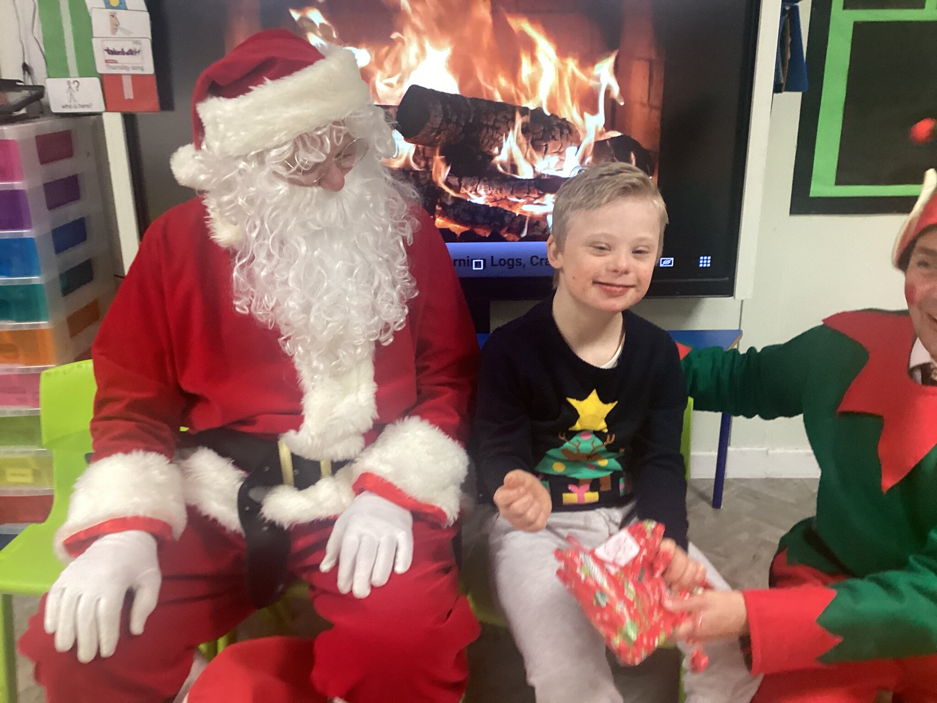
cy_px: 352
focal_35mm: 31
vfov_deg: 45.4
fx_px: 839
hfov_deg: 58.4
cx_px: 468
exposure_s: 1/50
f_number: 2.4
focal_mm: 3.3
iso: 160
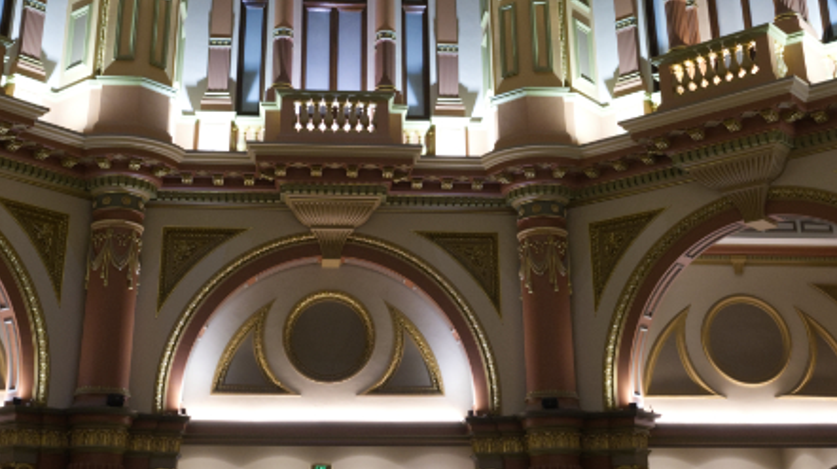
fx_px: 1131
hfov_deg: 40.6
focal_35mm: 51
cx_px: 377
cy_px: 97
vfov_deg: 23.1
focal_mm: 14
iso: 800
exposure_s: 1/13
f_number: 5.6
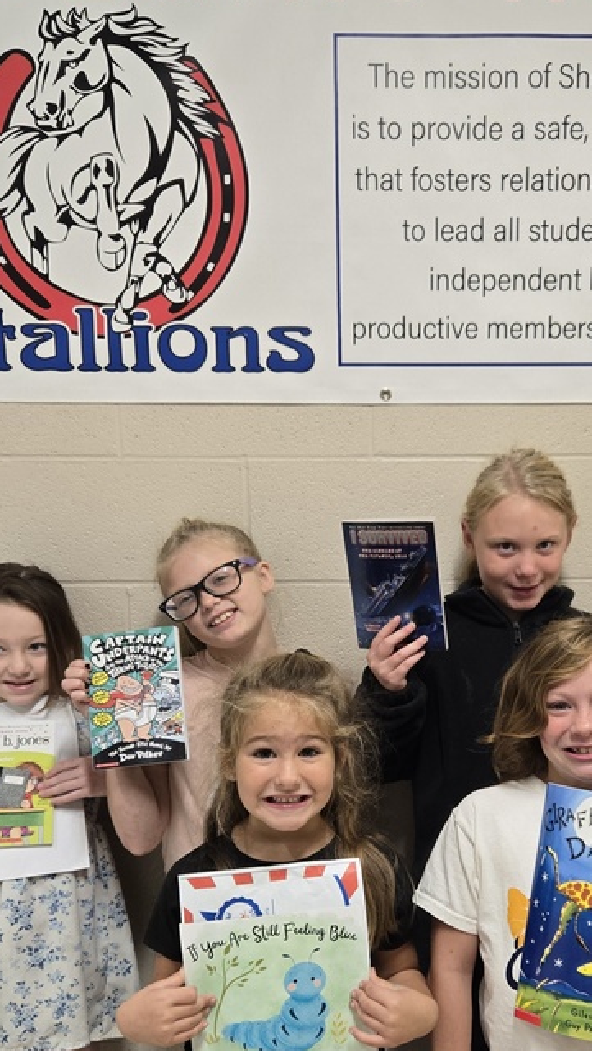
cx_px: 400
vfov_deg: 49.9
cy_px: 662
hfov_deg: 29.5
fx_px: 1115
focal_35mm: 40
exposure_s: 1/120
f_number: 1.8
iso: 250
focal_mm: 5.4
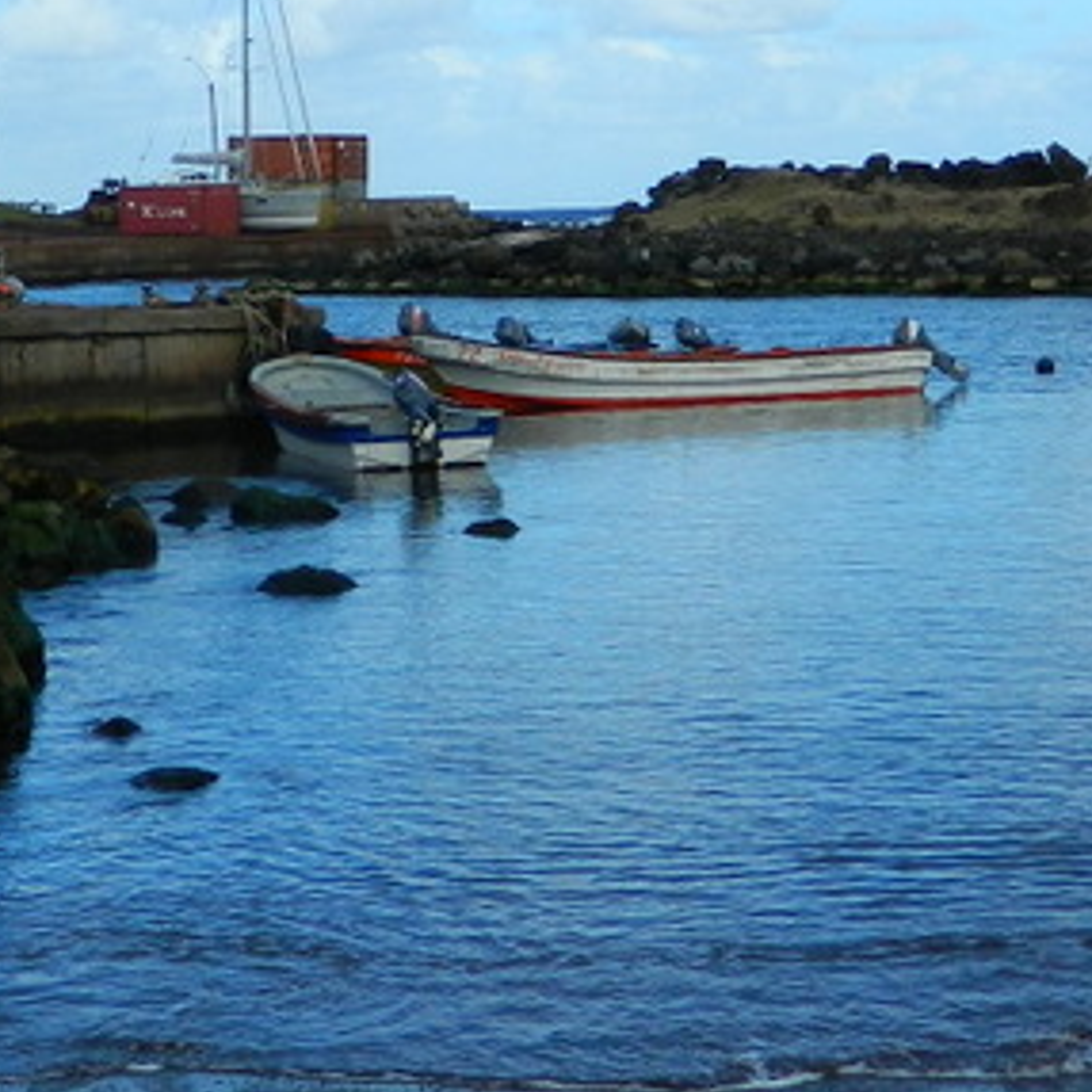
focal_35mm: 98
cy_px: 0
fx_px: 3498
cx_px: 496
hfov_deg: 17.7
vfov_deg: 17.3
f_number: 3.2
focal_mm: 5.6
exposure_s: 1/1000
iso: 80
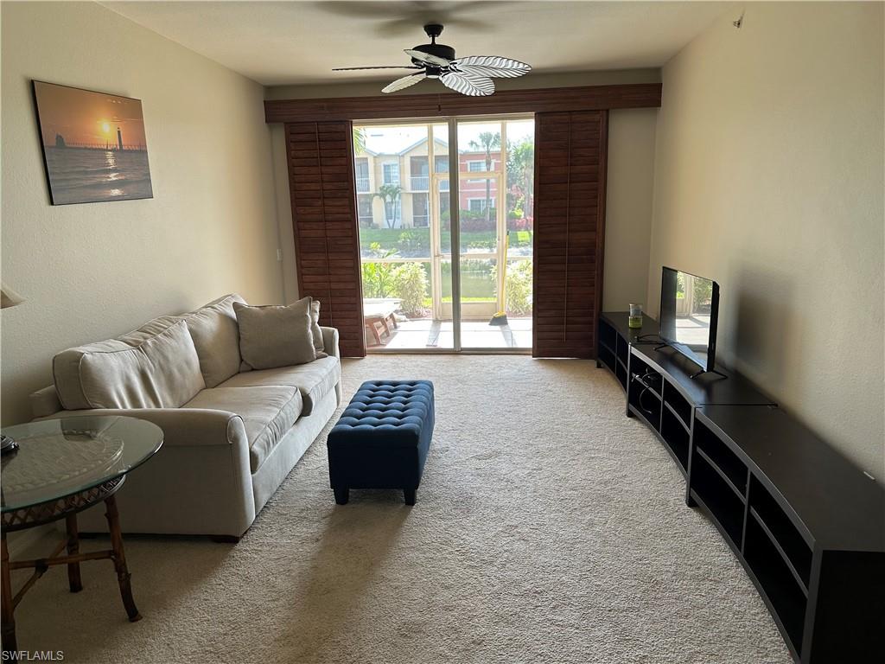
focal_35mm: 24
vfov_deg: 56.8
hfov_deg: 71.6
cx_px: 442
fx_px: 614
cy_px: 332
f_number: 1.78
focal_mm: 6.86
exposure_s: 1/167
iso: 64
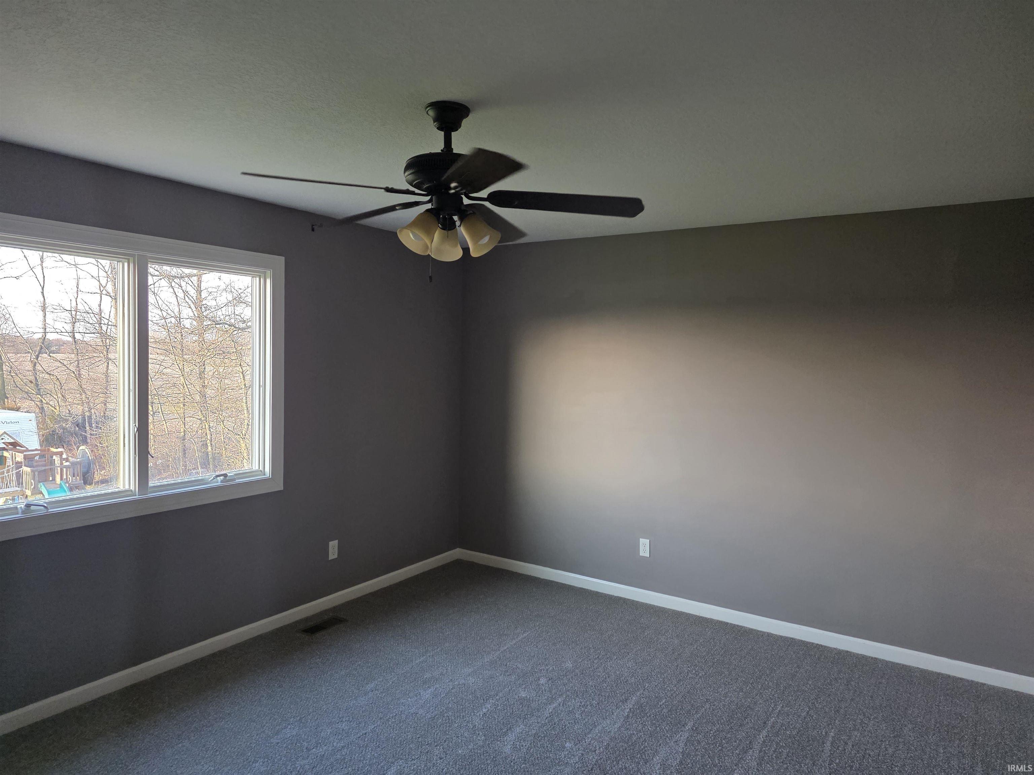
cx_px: 517
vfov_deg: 58.9
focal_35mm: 23
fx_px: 687
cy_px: 388
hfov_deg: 73.9
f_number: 1.7
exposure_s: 1/120
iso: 400
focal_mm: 6.25
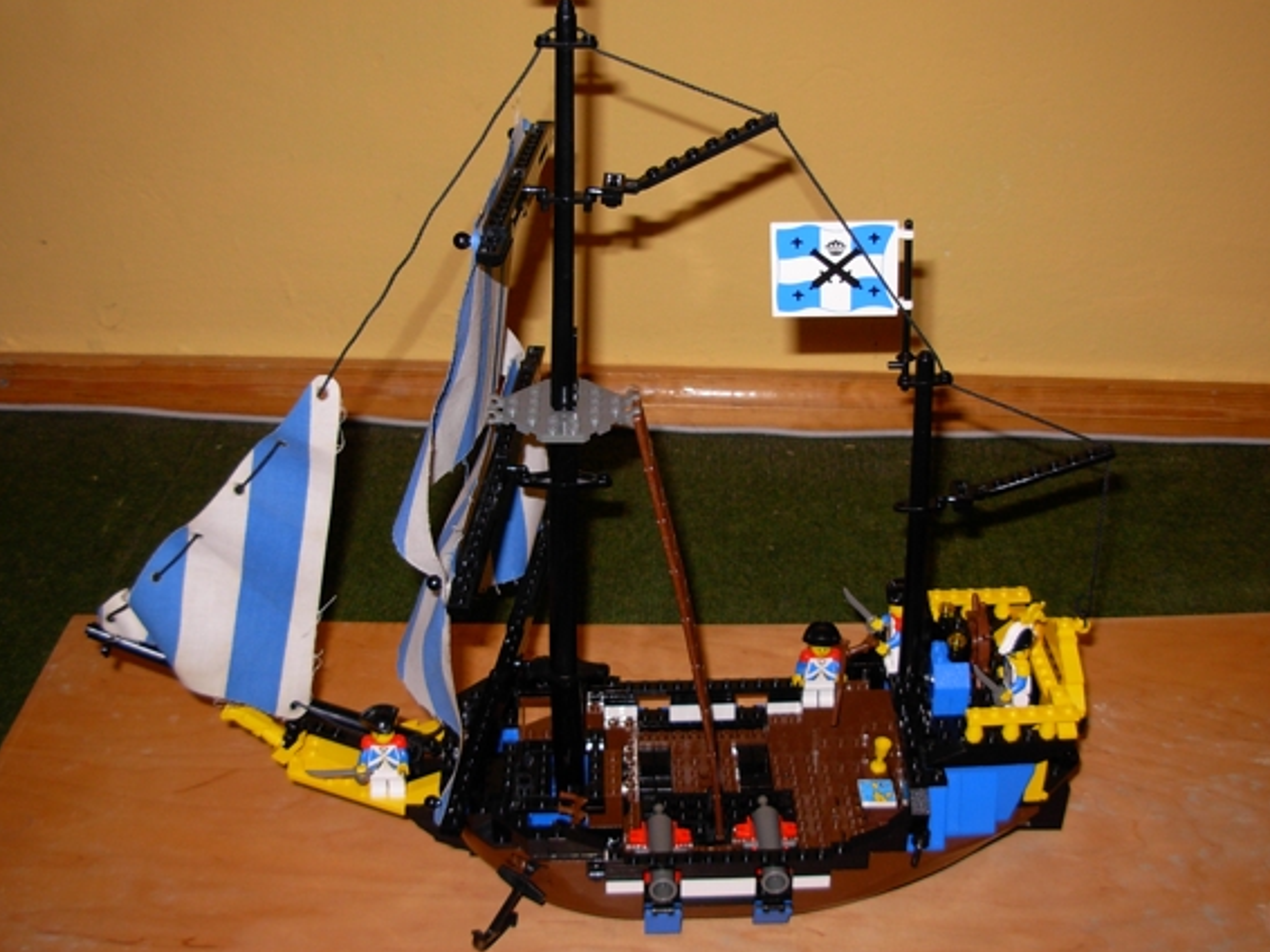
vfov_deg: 33.5
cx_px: 631
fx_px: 1577
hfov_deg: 43.9
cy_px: 424
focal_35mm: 43
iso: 79
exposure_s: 1/22.6
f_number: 2.9
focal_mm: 6.3
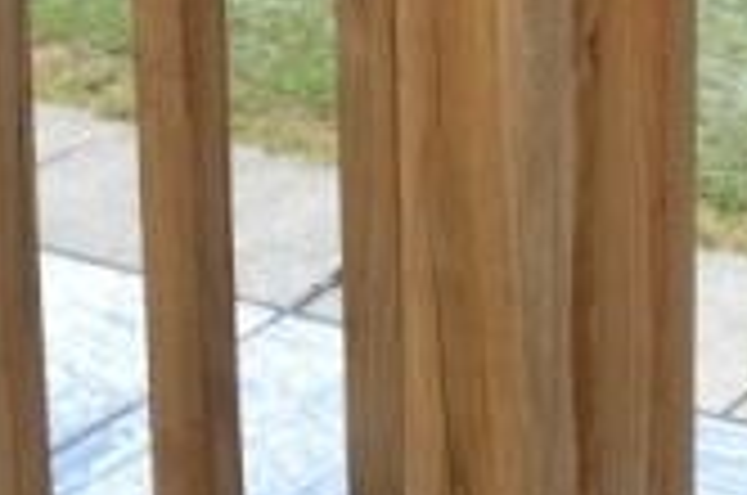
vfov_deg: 6.4
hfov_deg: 9.8
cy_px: -682
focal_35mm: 204
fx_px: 4225
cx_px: 1098
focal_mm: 22
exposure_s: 1/160
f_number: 7.1
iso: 100
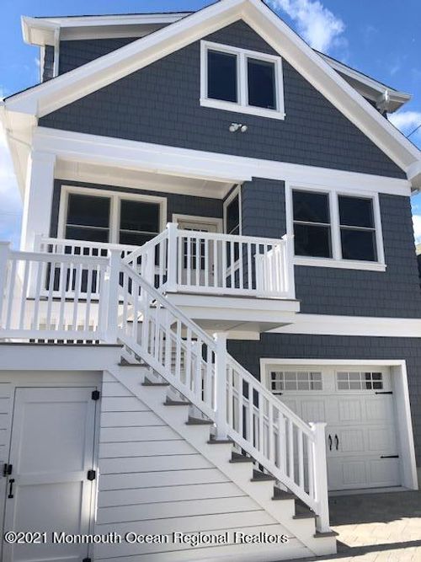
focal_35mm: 28
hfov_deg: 49.7
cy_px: 281
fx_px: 454
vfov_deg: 63.5
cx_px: 210
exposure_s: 1/1675
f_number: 1.8
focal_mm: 3.99
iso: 20
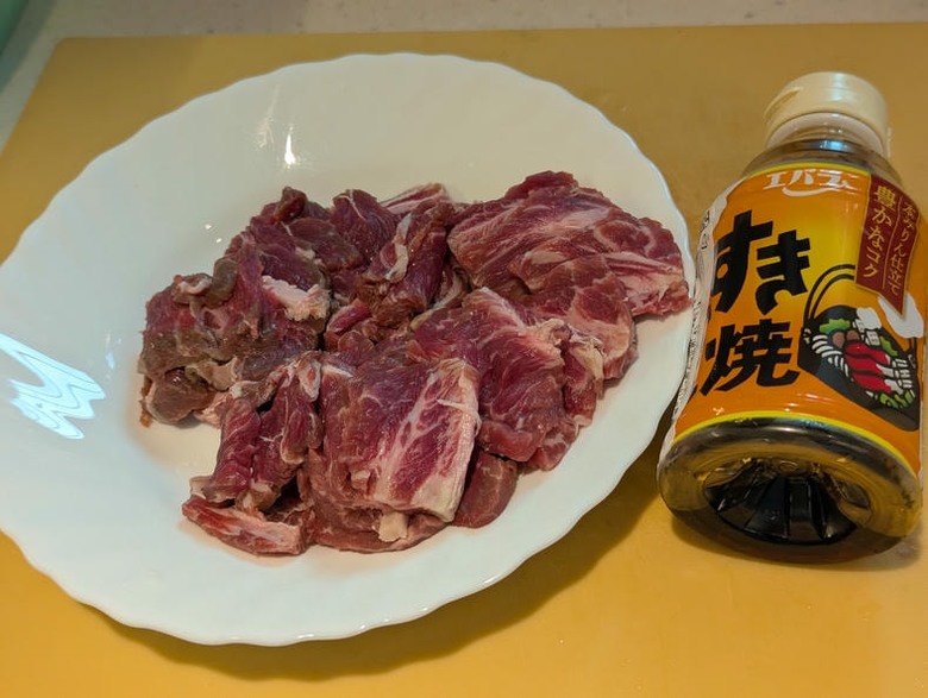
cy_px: 349
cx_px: 464
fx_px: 1288
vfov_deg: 30.3
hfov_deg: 39.6
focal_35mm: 48
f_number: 1.85
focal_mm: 6.81
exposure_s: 1/120
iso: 55
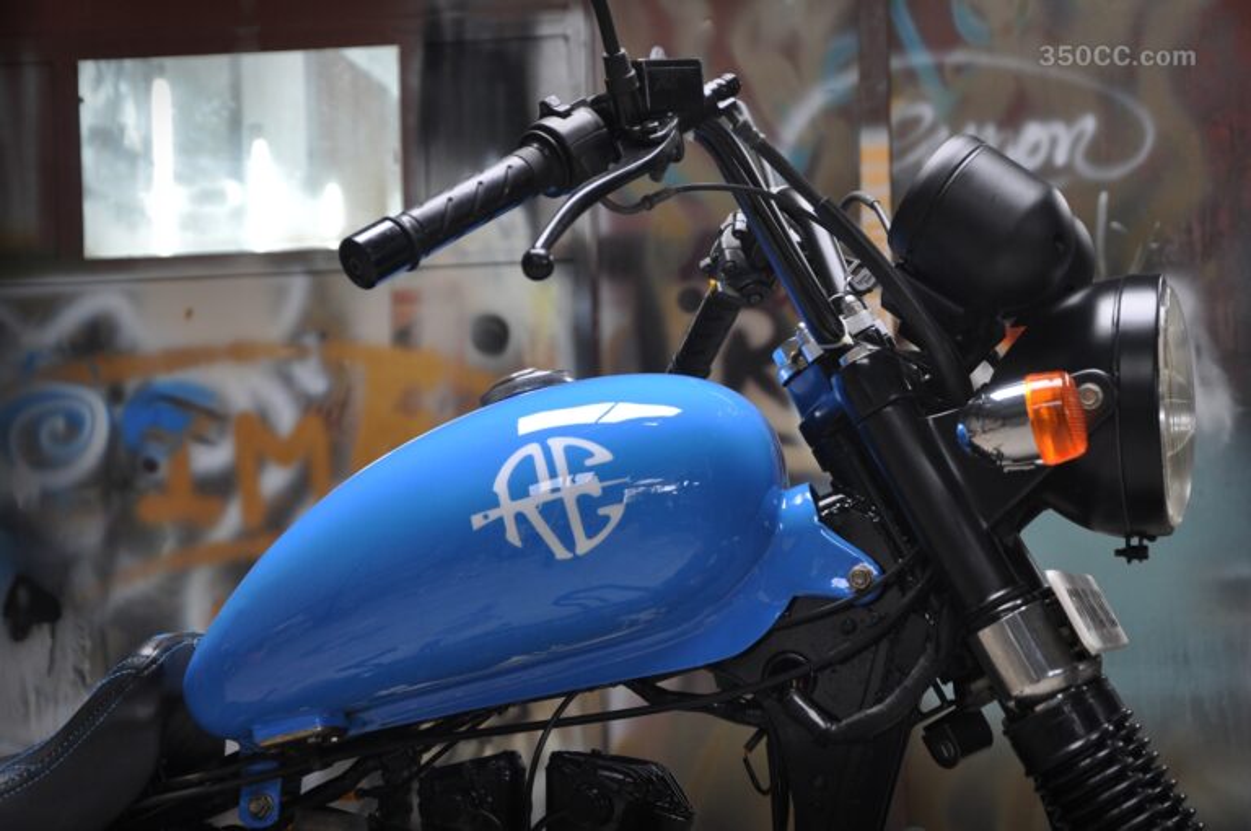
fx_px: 2499
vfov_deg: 18.9
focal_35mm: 72
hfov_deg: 28.1
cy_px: 416
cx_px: 626
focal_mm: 48
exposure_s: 1/40
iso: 500
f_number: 4.8
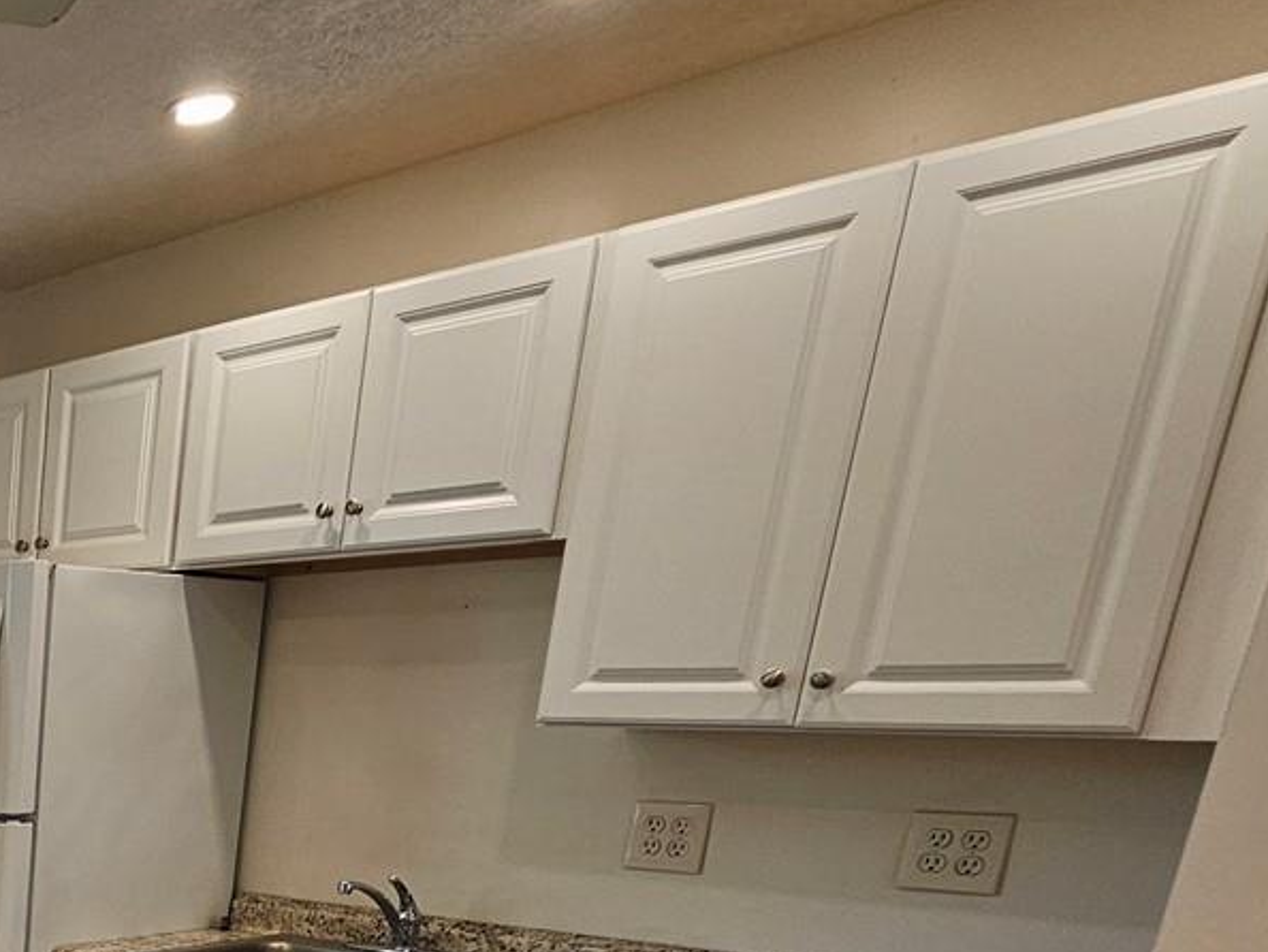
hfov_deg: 36.2
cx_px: -354
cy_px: 1121
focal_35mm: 35
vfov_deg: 33.7
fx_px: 1283
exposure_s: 1/60
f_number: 2.2
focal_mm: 2.2
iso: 50
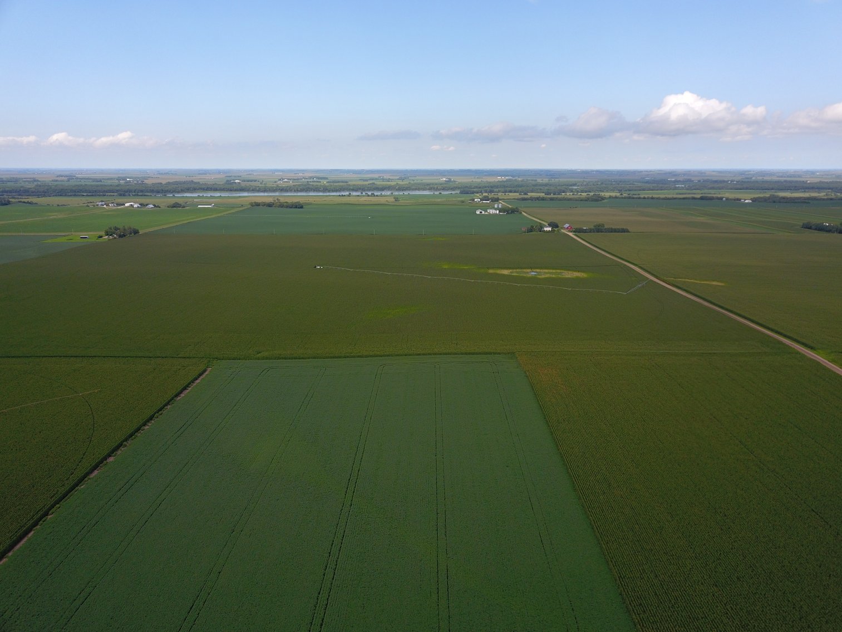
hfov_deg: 67.3
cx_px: 421
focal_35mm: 26
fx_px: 632
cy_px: 316
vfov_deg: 53.1
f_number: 2.2
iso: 100
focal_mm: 4.73
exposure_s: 1/863
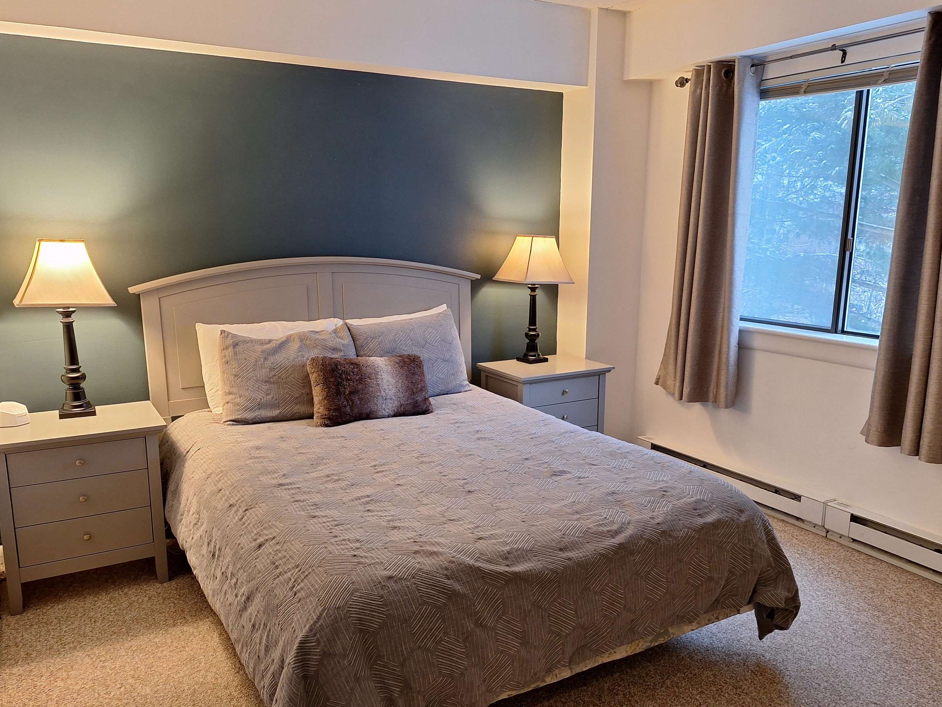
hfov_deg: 65.3
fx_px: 735
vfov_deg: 51.3
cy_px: 383
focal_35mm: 27
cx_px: 480
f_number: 1.8
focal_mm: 5.54
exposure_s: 1/40
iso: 125
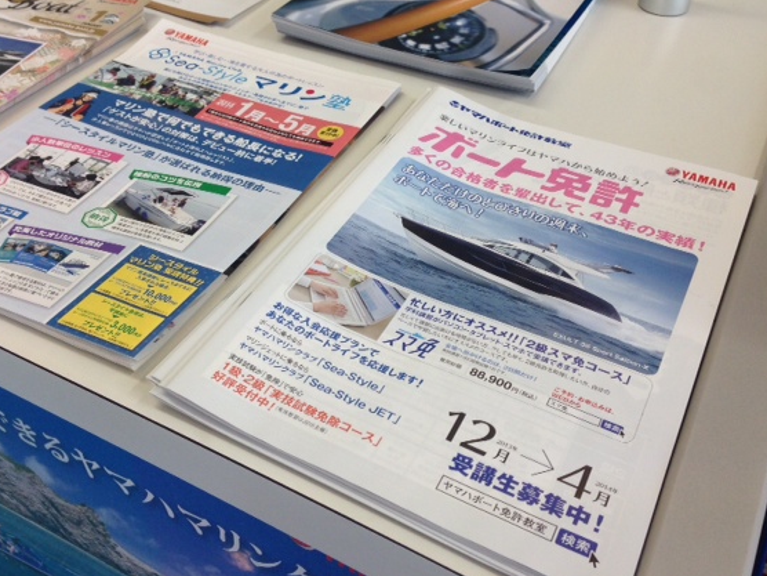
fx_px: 842
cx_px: 357
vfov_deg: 37.7
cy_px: 265
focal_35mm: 38
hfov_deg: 48.9
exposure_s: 1/120
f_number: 2.4
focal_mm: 4.12
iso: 80
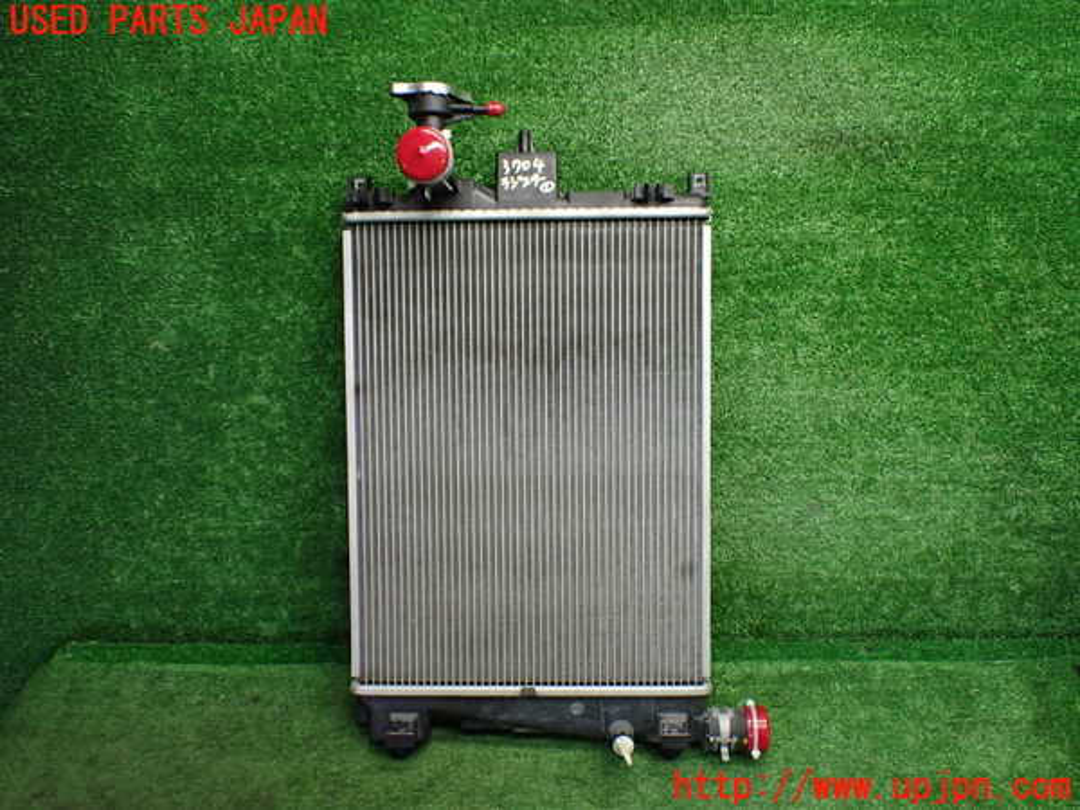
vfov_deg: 46.8
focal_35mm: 30
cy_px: 405
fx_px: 936
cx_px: 540
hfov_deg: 60.0
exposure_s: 1/125
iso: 500
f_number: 2.3
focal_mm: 5.4
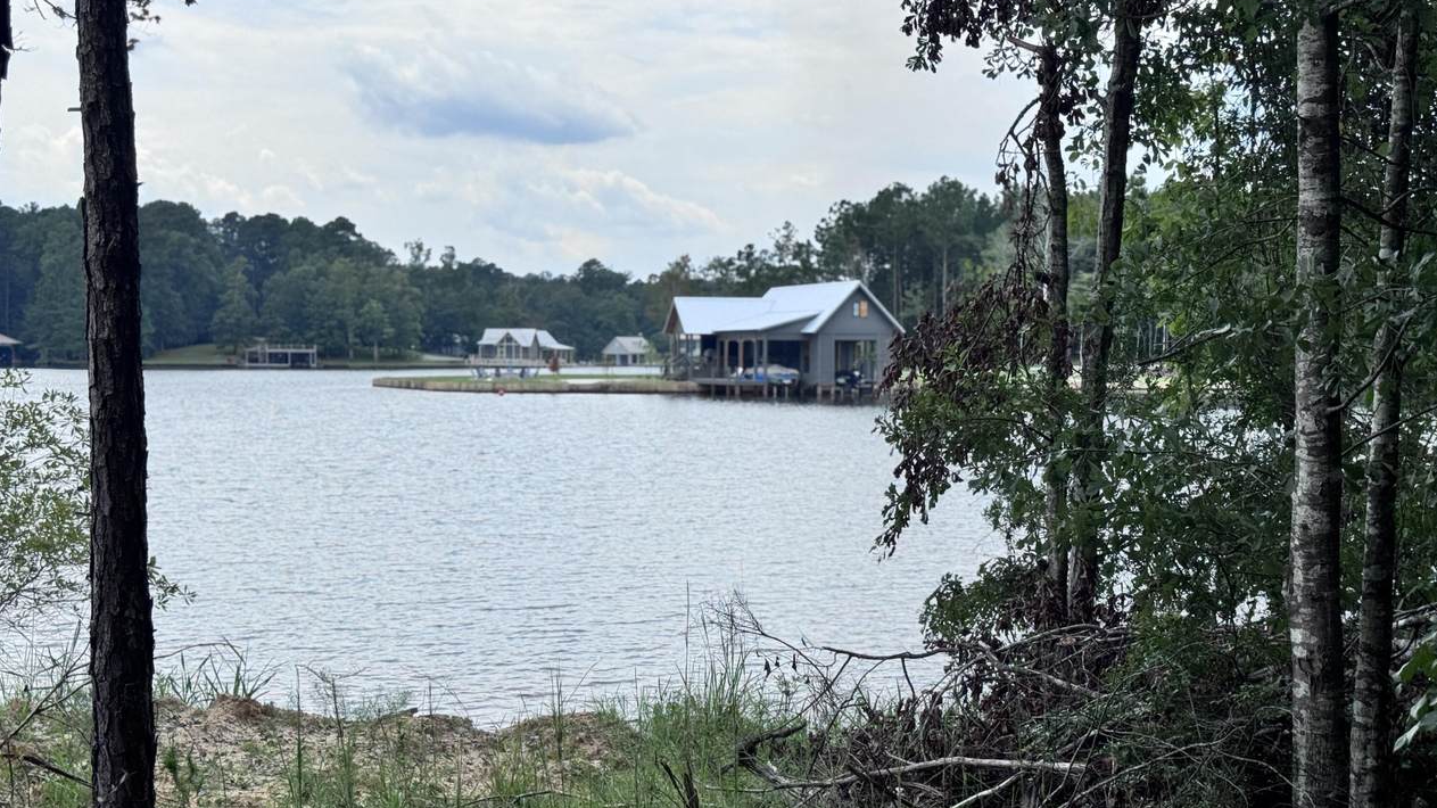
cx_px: 726
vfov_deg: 22.6
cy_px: 492
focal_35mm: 53
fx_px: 2019
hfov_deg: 39.2
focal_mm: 6.76
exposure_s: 1/3817
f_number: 1.78
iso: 64
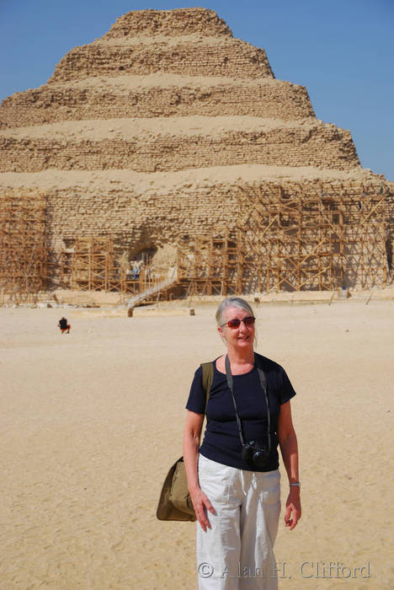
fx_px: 934
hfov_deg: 23.8
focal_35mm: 57
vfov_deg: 35.0
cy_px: 295
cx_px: 197
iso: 100
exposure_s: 1/1250
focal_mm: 38
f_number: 4.5
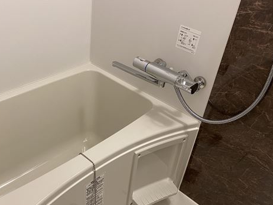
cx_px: 86
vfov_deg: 39.6
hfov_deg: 50.2
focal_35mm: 36
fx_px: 284
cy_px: 119
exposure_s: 1/50
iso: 125
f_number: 1.8
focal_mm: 4.25
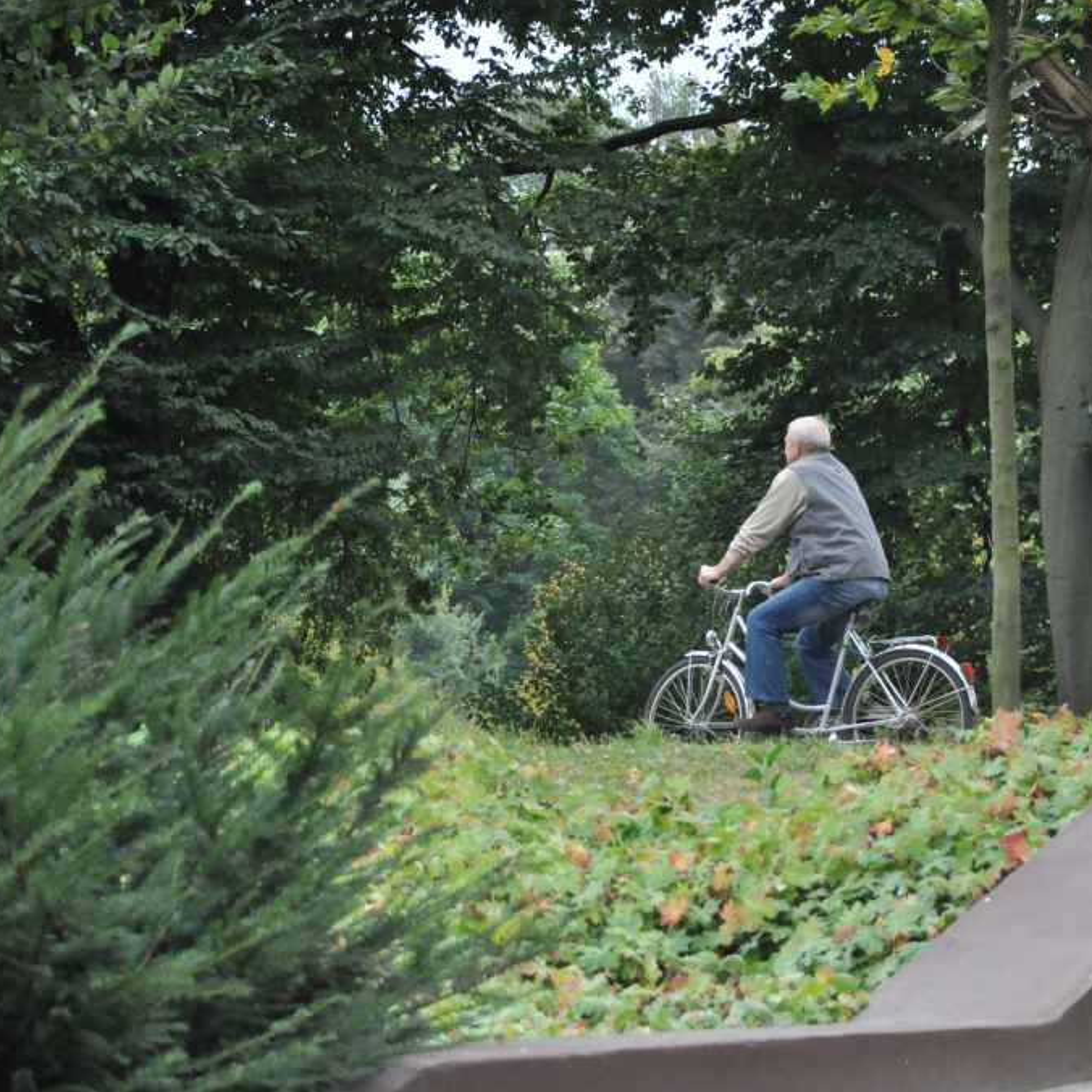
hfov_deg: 8.6
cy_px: 544
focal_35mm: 203
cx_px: 817
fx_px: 7232
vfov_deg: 8.6
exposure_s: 1/1000
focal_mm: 105
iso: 2000
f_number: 8
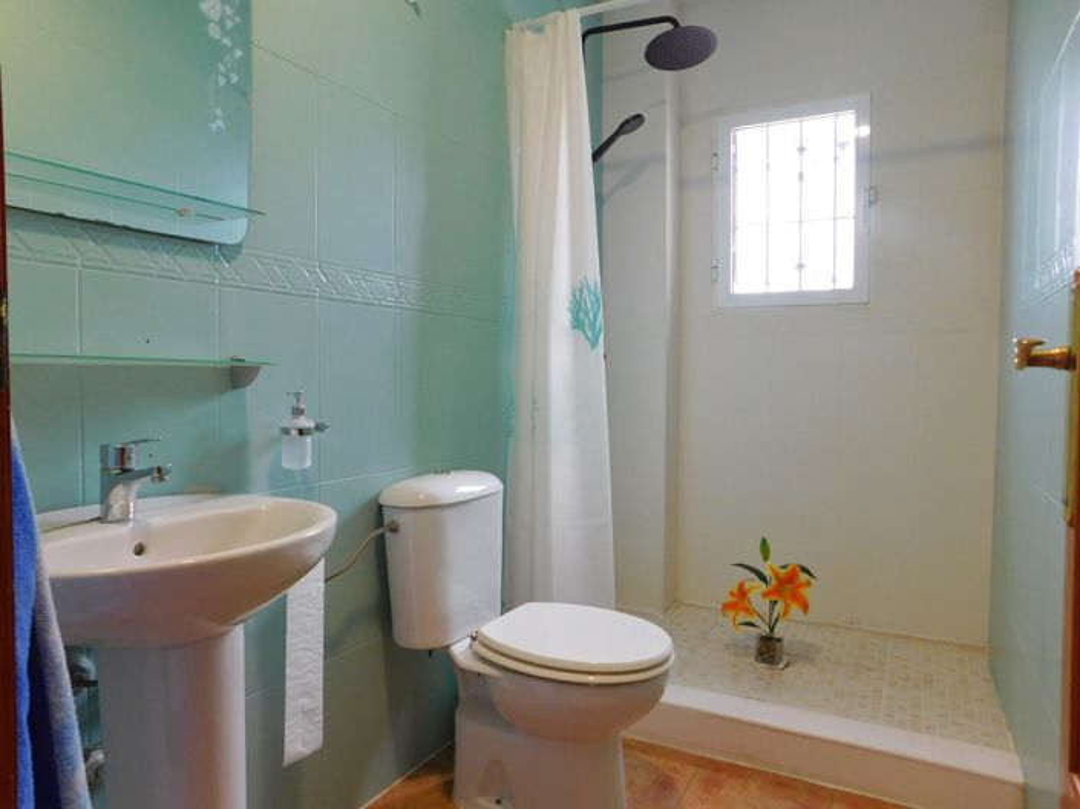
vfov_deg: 58.8
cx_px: 540
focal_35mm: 23
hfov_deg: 74.0
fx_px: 717
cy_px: 404
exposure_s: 1/30
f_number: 3
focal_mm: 4
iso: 125
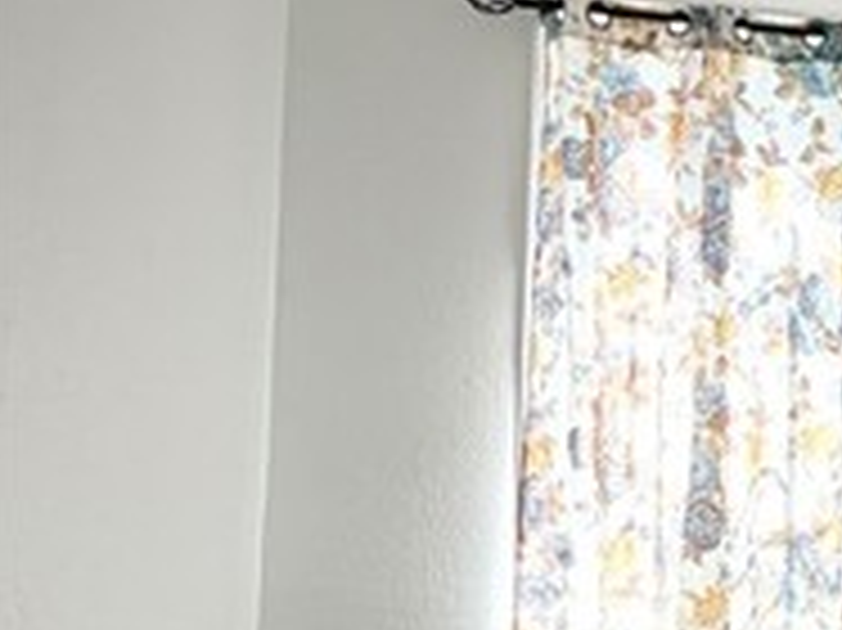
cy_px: 212
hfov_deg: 24.1
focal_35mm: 48
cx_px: 1427
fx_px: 1167
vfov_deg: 30.0
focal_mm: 2.22
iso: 50
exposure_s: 1/321
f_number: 2.2
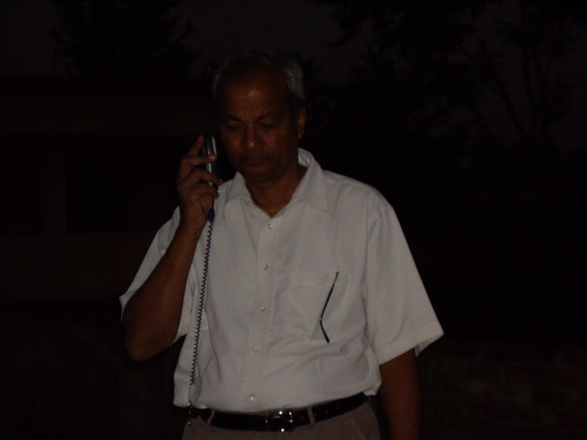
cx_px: 294
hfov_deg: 17.3
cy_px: 220
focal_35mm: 114
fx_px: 1933
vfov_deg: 13.0
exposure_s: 1/125
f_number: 5.2
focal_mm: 18.6
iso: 200
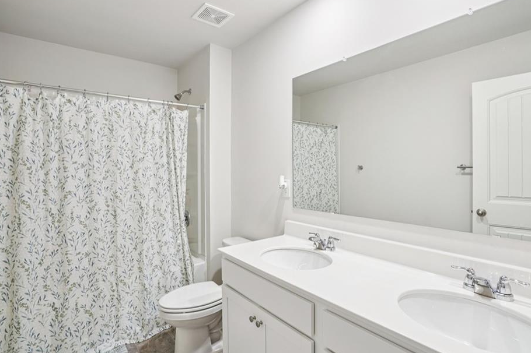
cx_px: 273
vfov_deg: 67.3
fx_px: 265
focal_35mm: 18
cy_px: 171
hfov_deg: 90.0
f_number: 8
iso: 400
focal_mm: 16
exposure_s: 1/8
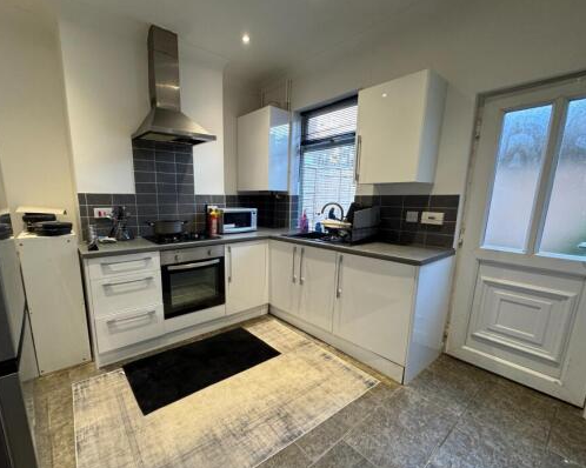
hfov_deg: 92.6
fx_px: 277
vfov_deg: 80.2
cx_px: 254
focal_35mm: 16
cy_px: 251
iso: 160
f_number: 2.2
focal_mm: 2.22
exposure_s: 1/50
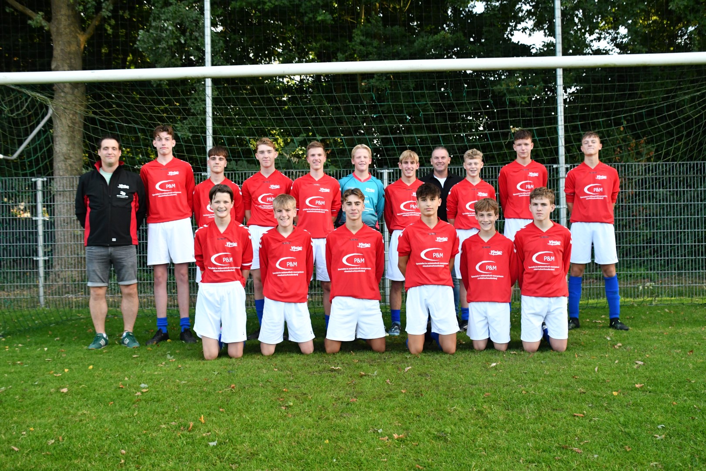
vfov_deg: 42.3
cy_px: 236
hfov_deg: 60.3
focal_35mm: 31
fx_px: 608
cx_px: 353
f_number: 3.5
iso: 1800
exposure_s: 1/500
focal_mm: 21
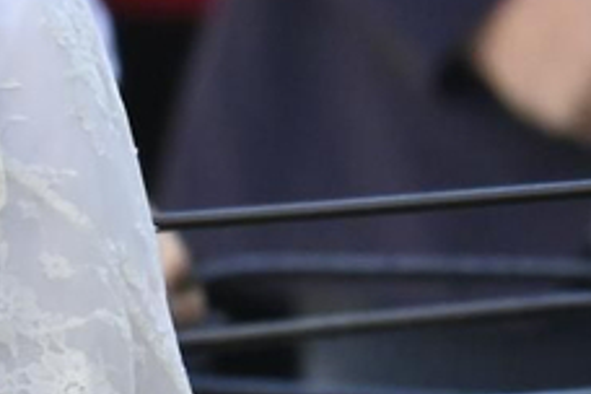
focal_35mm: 2628
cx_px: -441
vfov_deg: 0.5
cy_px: 184
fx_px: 43140
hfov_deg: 0.8
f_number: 6.3
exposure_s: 1/500
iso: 800
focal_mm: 250
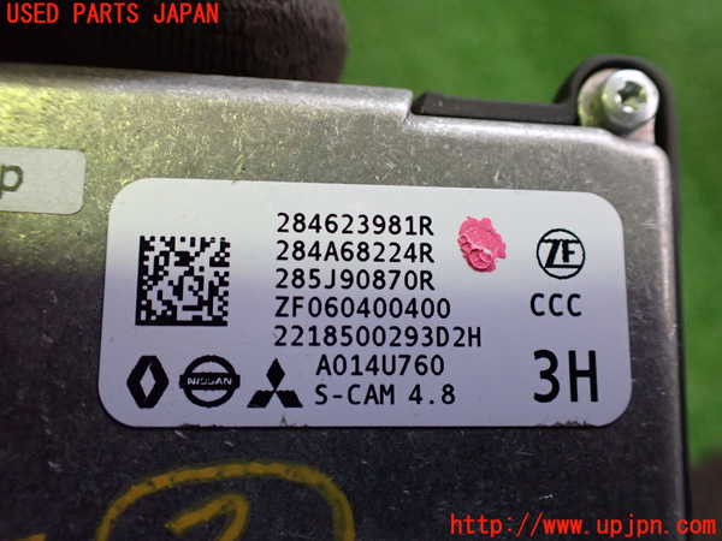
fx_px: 626
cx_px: 361
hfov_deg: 60.0
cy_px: 270
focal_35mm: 30
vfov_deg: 46.8
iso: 800
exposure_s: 1/100
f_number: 2.3
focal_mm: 5.4
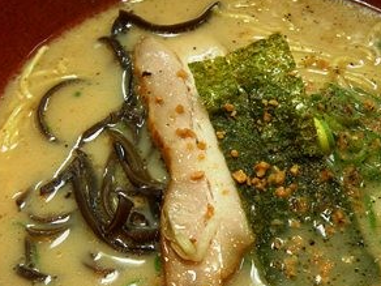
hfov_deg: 43.7
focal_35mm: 43
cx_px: 218
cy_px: 191
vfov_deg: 33.3
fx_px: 473
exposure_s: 1/50
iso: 125
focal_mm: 5
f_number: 3.5
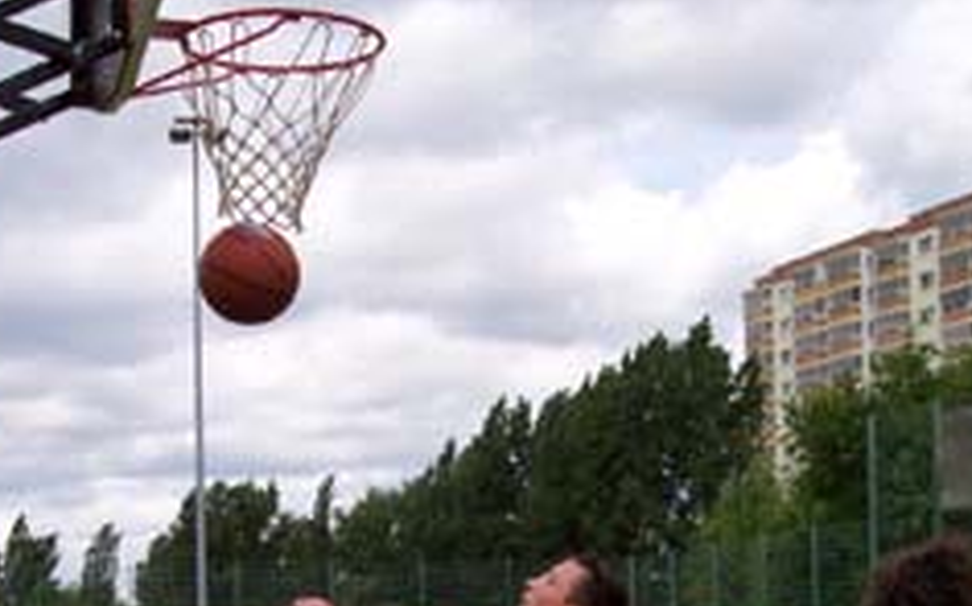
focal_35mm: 77
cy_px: 622
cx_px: 470
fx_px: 2038
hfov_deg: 26.8
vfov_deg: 16.5
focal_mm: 8
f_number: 4.8
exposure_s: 1/700
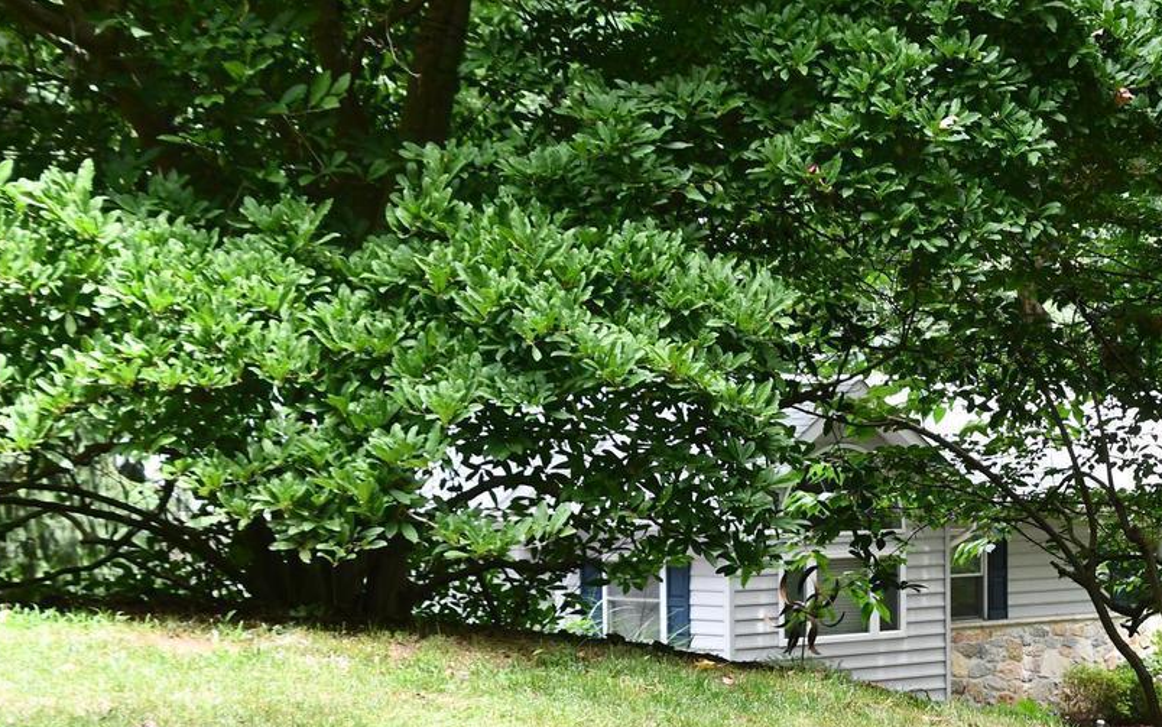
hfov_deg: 19.7
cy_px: 507
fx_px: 3294
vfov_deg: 12.6
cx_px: 1023
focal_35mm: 104
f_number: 9
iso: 1250
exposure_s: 1/320
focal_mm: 38
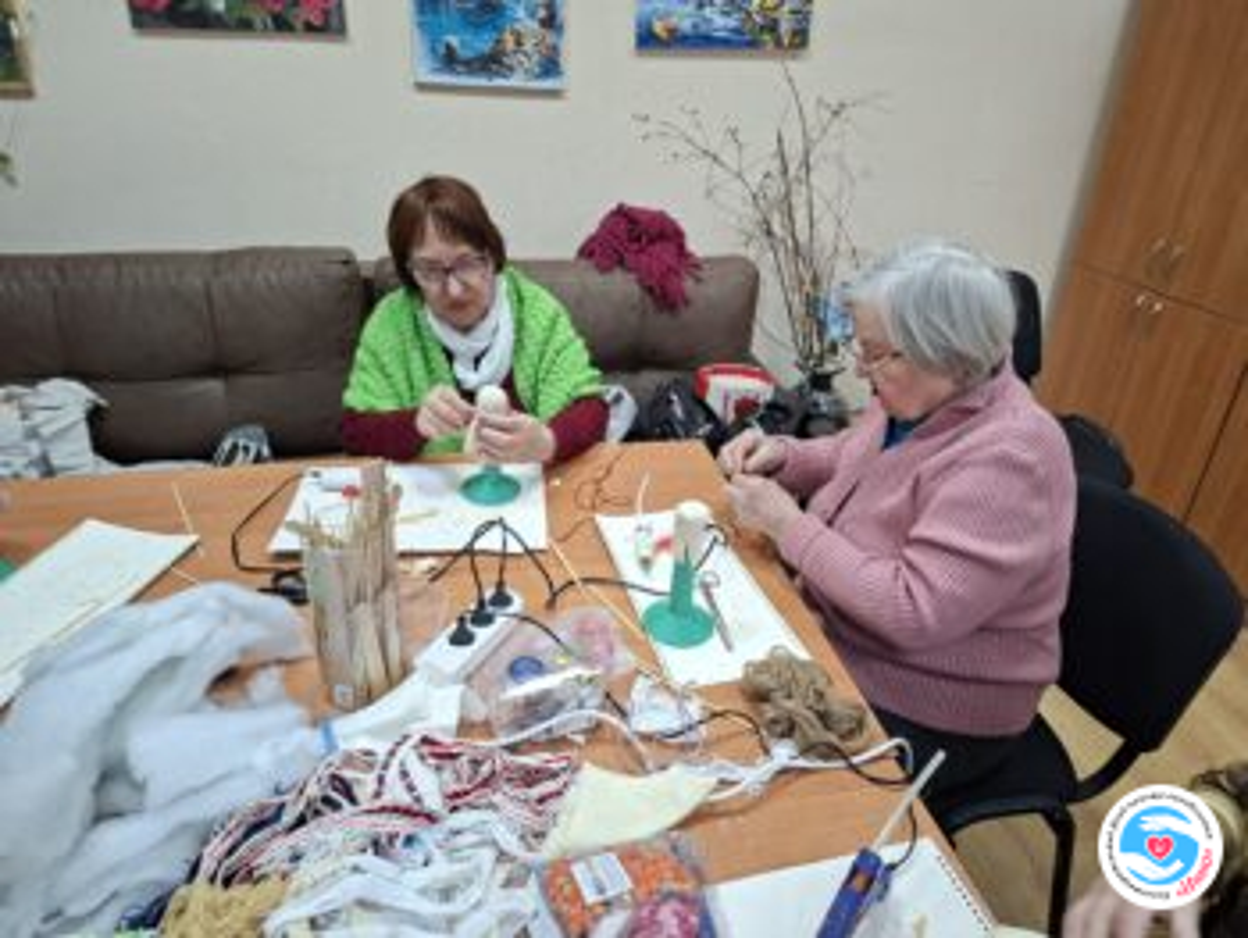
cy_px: 469
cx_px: 624
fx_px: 830
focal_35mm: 23
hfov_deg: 73.9
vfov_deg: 58.9
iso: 160
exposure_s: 1/50
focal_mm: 5.54
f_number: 1.8
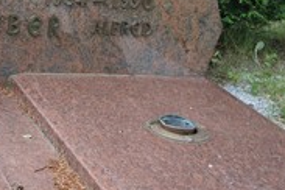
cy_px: -44
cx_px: -37
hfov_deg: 19.8
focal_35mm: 98
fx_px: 776
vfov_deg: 13.5
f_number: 5.6
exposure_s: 1/160
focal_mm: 26
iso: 500
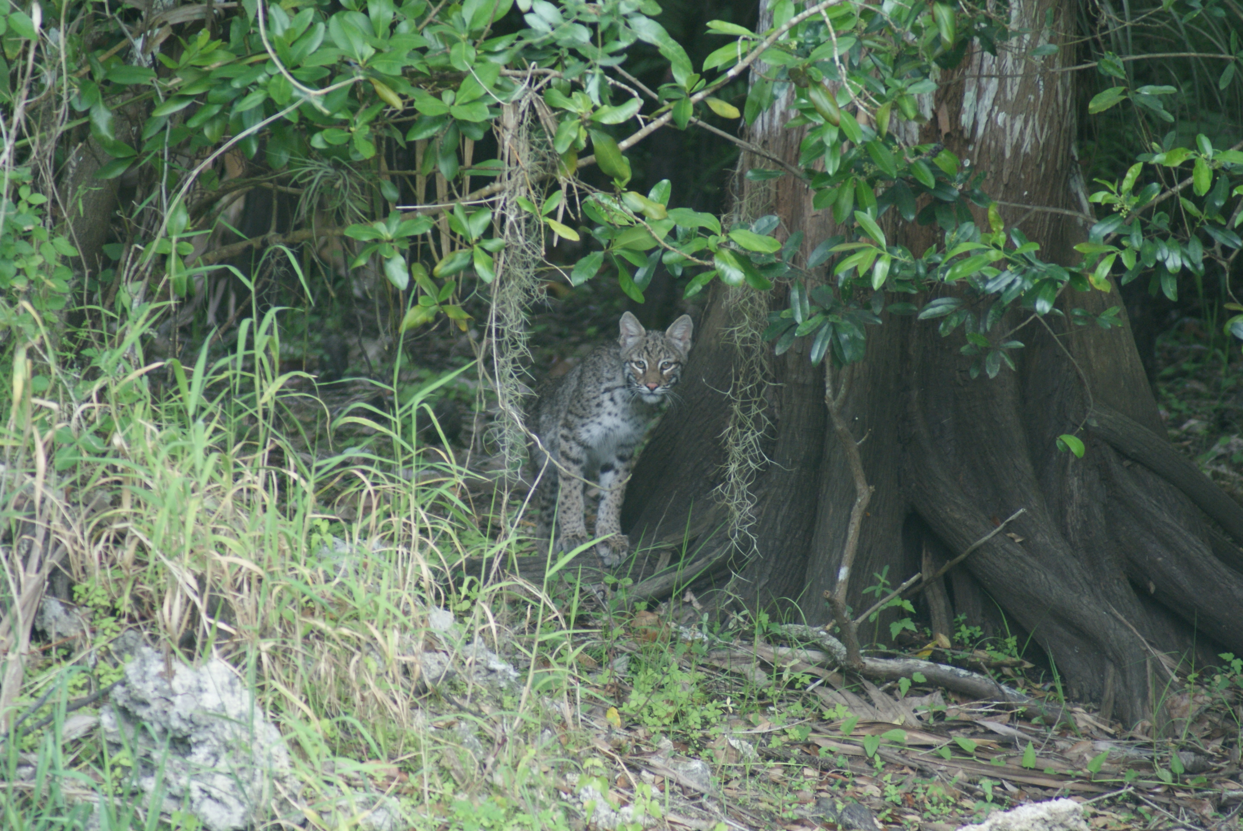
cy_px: 416
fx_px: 15550
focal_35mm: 450
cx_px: 622
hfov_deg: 4.6
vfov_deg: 3.1
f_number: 5.6
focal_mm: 300
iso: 400
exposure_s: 1/125
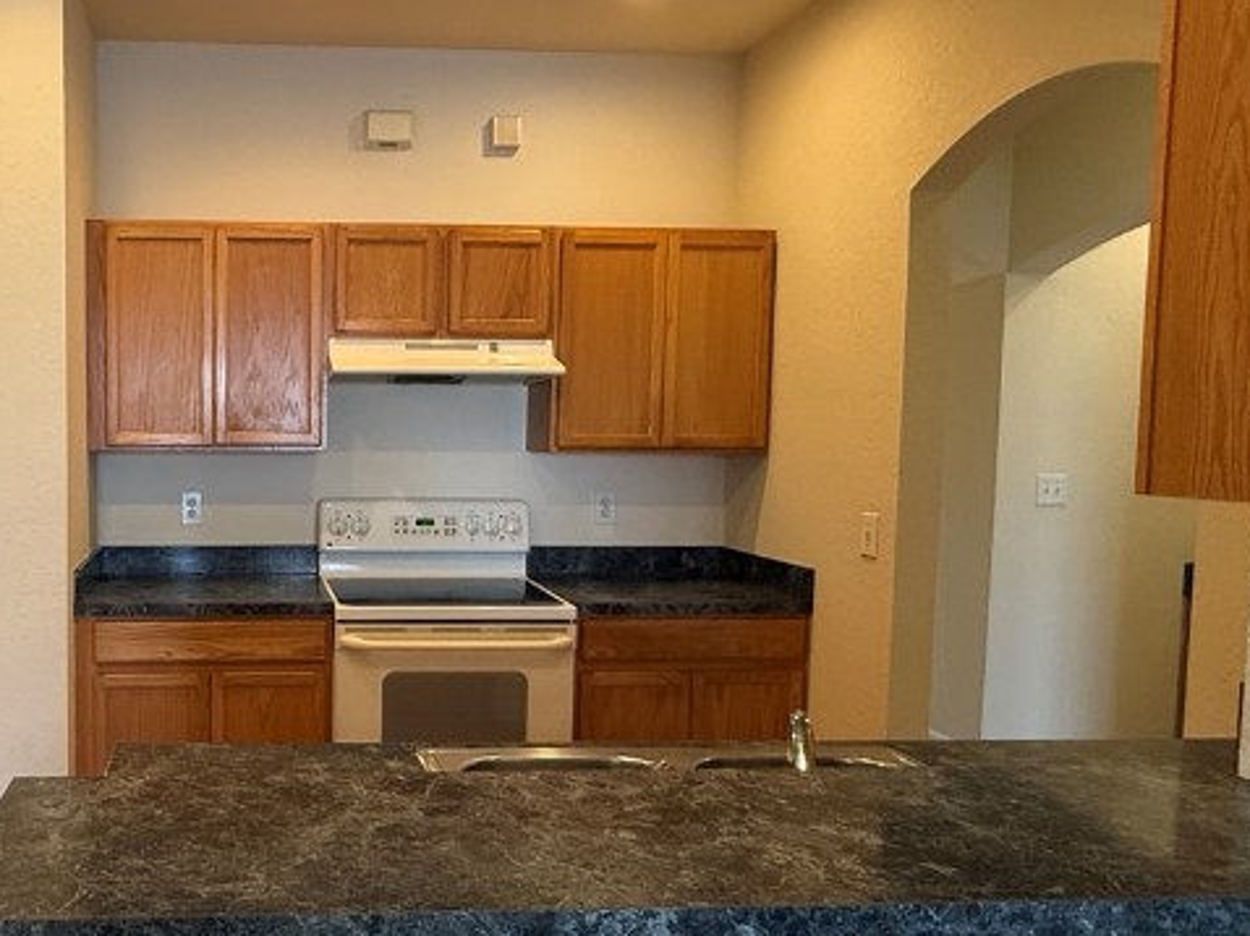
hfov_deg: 56.4
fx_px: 1083
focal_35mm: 30
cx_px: 282
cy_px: 499
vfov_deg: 46.7
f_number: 2.2
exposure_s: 1/120
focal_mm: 2.22
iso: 320
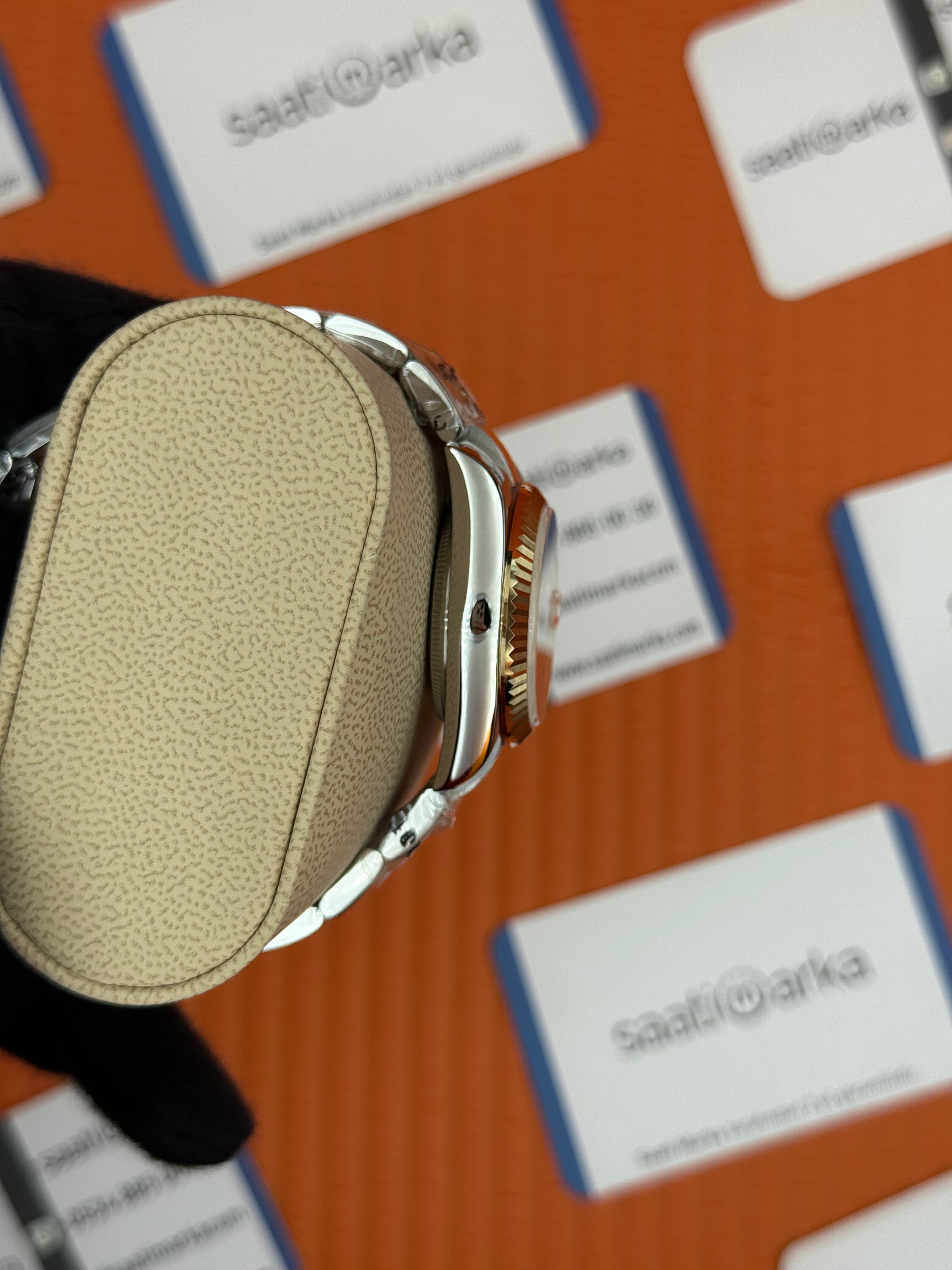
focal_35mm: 48
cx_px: 476
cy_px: 635
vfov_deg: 39.7
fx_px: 1760
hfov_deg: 30.3
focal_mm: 6.76
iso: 64
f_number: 1.78
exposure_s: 1/875
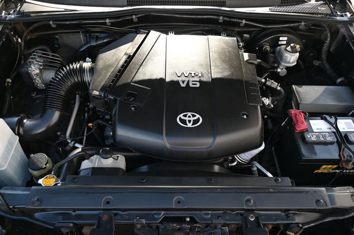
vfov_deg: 44.6
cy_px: 118
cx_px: 177
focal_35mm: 29
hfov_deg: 63.2
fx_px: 287
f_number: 4
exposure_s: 1/250
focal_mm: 19.5
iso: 400
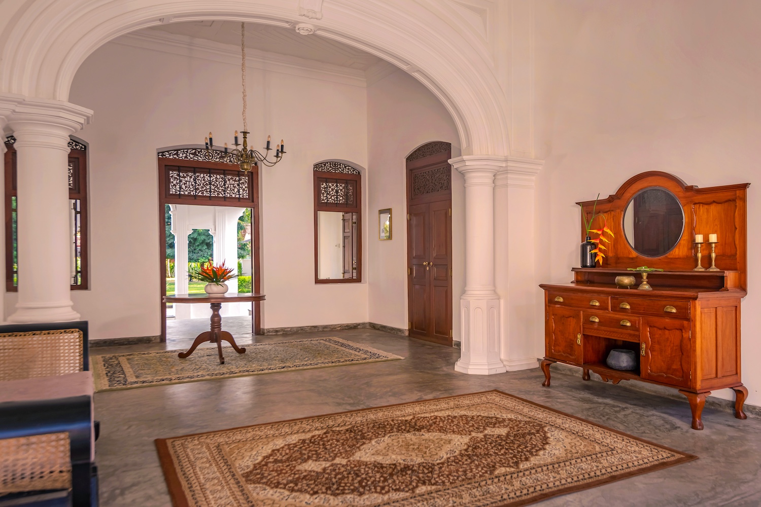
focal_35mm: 21
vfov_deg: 59.5
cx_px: 380
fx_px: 444
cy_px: 254
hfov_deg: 81.2
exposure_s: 1/60
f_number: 8
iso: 200
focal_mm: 21
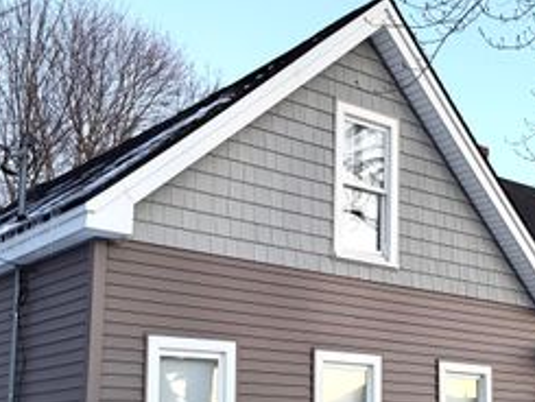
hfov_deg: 38.2
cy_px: 300
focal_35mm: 49
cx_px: 380
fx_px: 758
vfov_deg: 29.3
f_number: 1.78
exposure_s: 1/94
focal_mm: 6.76
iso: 200
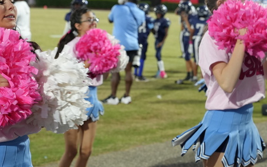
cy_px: 67
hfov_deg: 18.9
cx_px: 174
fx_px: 801
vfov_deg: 11.9
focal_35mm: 110
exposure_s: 1/160
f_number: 4
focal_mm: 48
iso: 2000
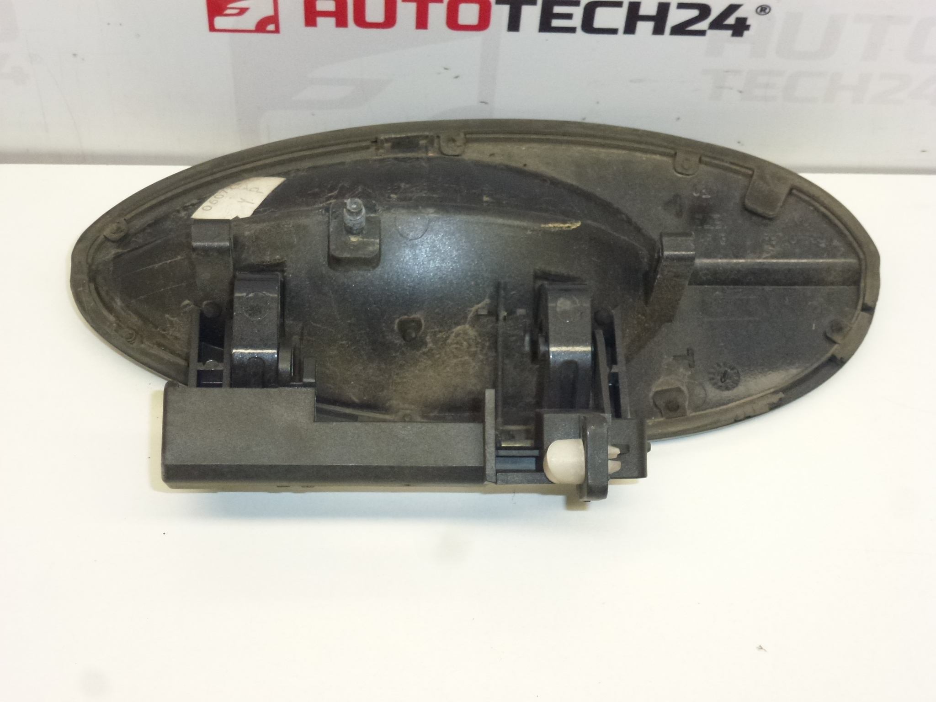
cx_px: 468
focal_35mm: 61
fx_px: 1649
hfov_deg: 31.7
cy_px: 351
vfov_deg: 24.0
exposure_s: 1/100
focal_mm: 10.9
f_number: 4.5
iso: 400
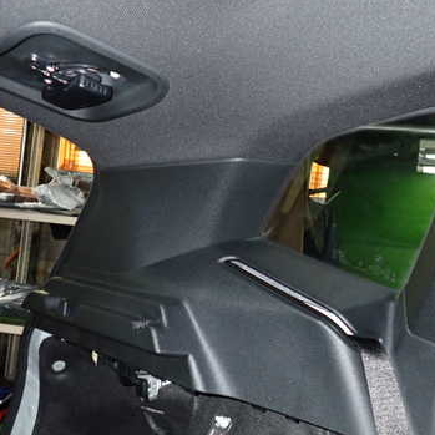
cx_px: 284
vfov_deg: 43.8
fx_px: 540
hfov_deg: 43.3
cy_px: 228
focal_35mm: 38
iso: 500
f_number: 5.6
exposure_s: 1/30
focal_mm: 4.5
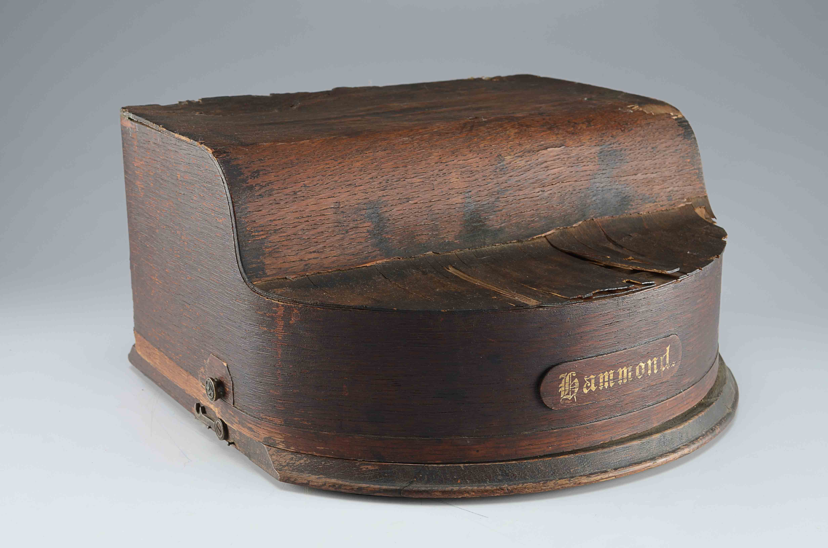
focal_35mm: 54
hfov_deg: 36.9
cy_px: 274
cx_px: 414
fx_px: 1239
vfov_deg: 25.0
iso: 100
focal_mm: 36
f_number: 10
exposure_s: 1/80
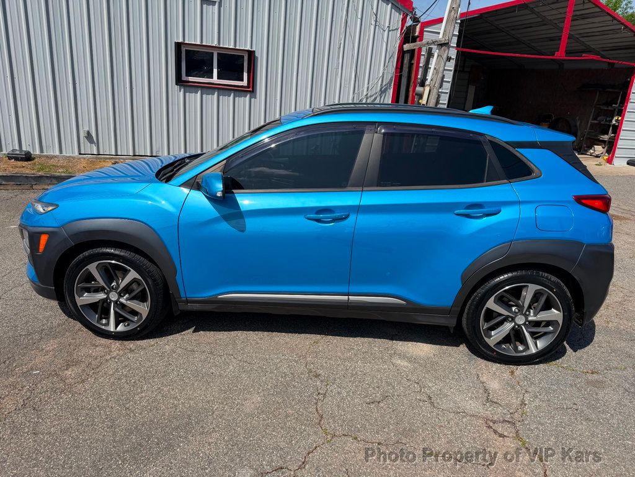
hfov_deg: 71.6
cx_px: 318
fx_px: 440
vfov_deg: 56.8
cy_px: 238
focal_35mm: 24
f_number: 1.78
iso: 80
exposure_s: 1/5319
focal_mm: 6.76
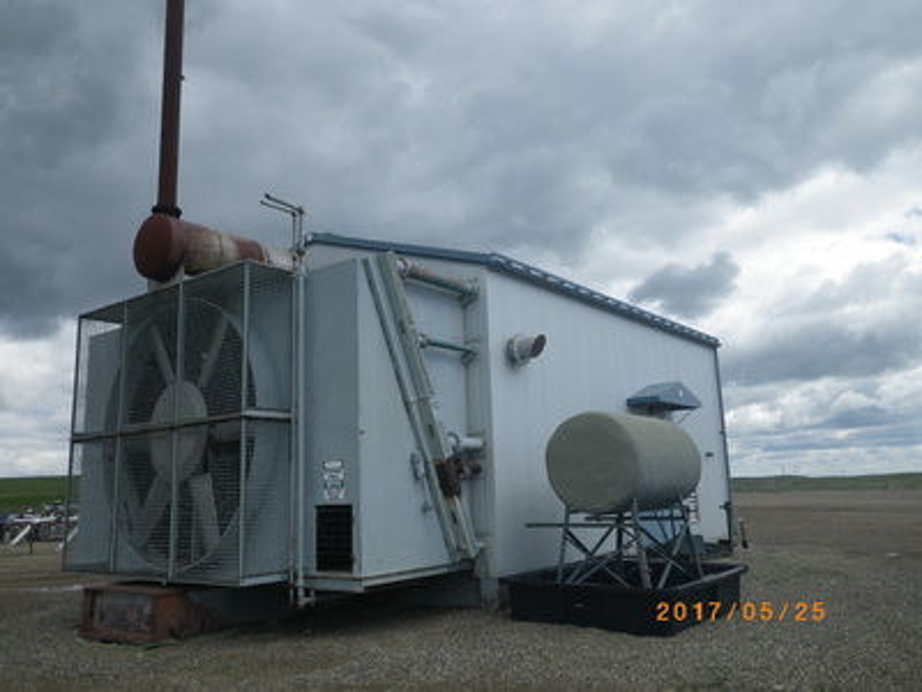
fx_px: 746
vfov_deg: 49.7
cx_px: 461
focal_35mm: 28
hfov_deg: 63.4
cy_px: 346
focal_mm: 5
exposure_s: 1/800
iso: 80
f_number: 4.2
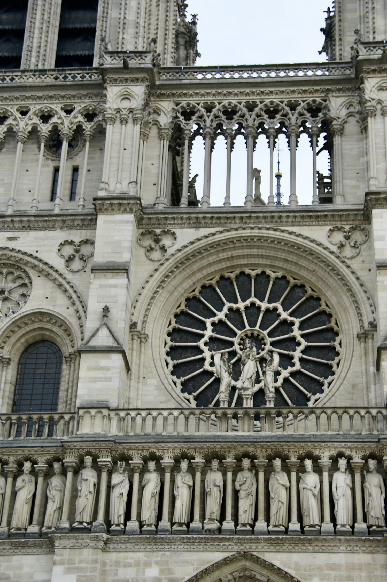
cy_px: 291
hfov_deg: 22.6
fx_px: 970
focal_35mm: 60
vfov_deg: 33.4
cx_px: 194
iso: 100
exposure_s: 1/160
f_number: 6.3
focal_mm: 40
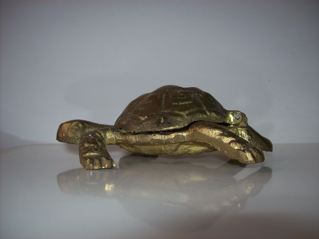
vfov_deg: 39.6
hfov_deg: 51.4
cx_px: 160
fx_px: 332
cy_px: 120
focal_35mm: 36
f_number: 2.7
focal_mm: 6
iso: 80
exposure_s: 1/64
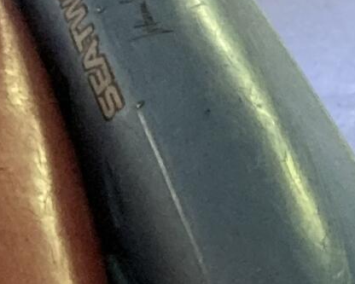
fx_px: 2070
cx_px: 1027
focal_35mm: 197
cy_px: -385
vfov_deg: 7.4
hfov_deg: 8.4
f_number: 1.8
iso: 320
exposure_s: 1/60
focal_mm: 3.99
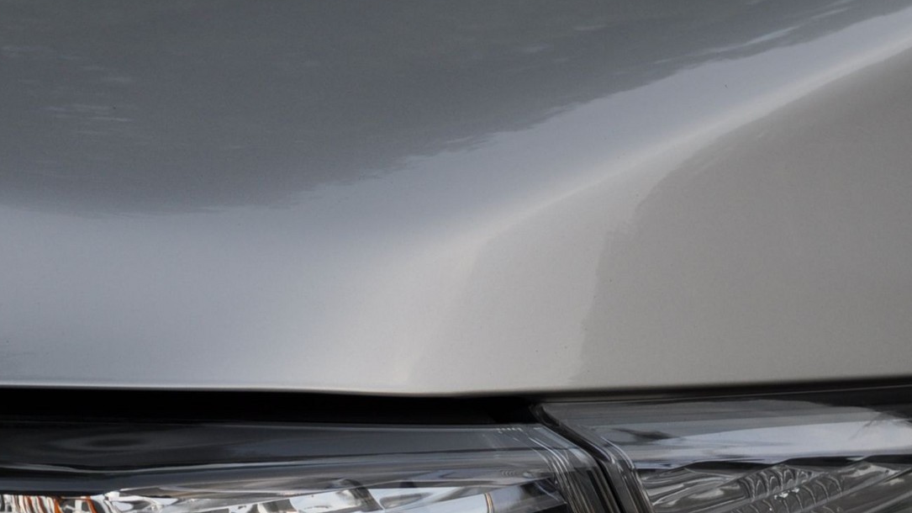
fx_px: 2974
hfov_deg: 17.3
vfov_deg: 9.7
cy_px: 619
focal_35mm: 123
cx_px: 233
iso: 200
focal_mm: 34
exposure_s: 1/125
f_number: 5.6
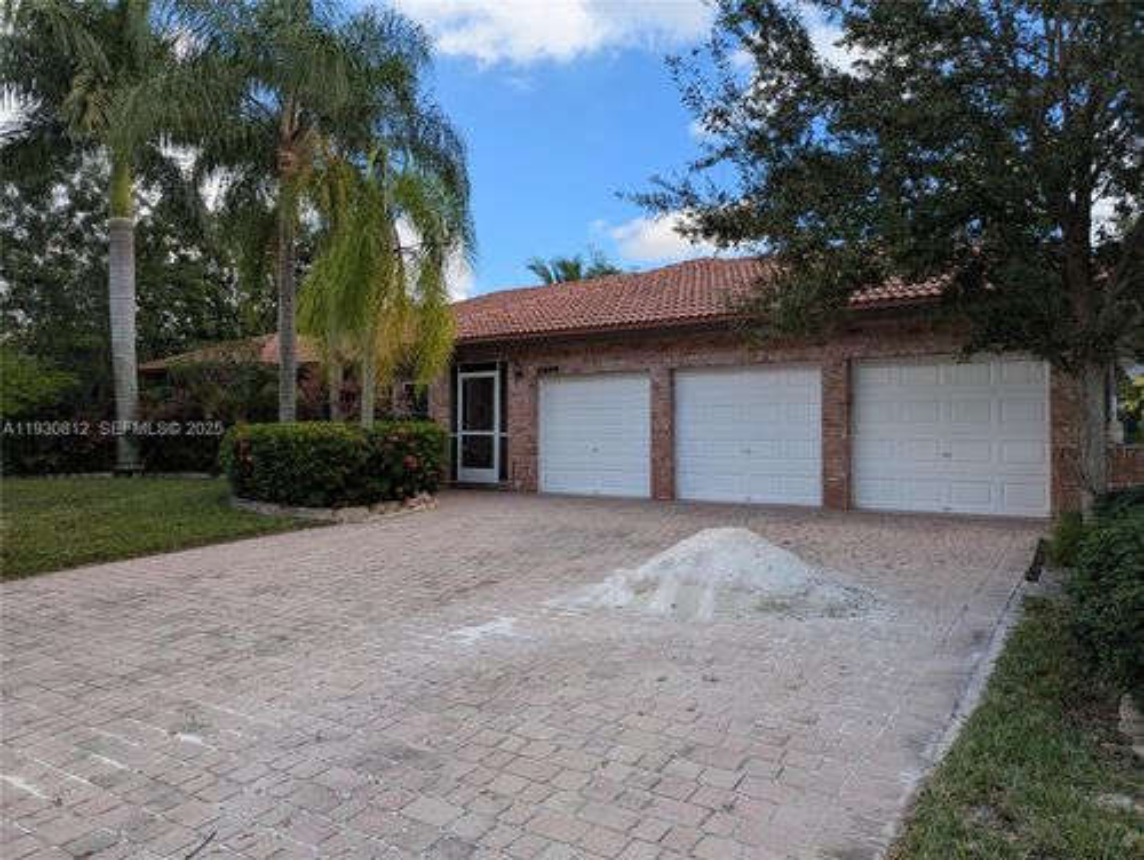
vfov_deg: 56.9
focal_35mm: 24
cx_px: 572
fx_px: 794
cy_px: 430
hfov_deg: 71.5
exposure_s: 1/1258
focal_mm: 6.81
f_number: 1.85
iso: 42
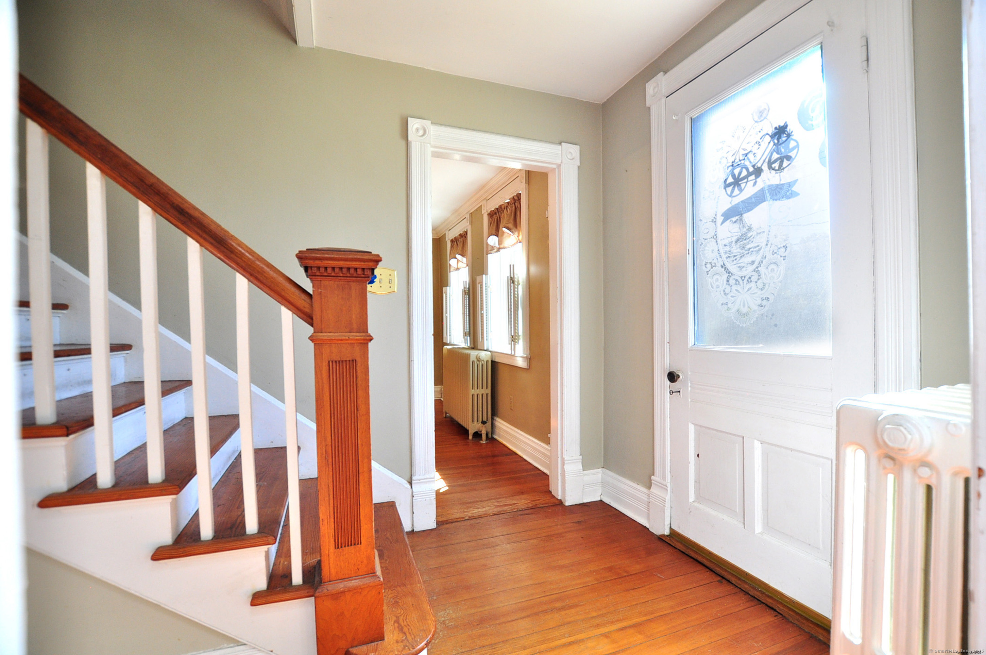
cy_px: 328
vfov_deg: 77.2
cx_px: 493
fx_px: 410
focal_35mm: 15
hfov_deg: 100.5
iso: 500
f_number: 4.5
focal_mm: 10
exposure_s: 1/80
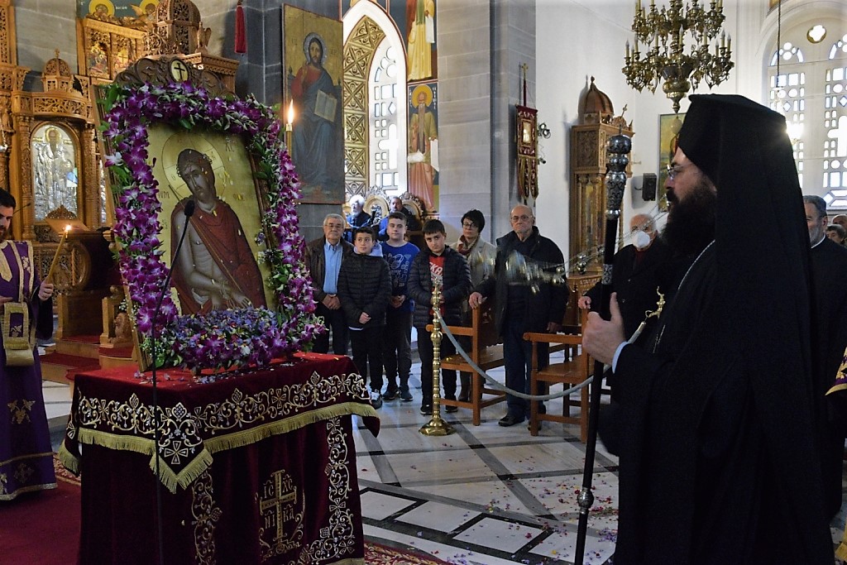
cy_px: 282
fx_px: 776
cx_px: 424
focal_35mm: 33
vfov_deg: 40.0
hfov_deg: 57.2
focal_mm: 22
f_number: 3.8
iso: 6400
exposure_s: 1/40
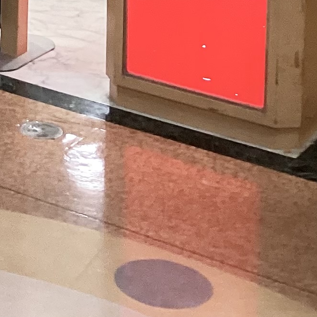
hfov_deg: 12.2
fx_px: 1399
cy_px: -397
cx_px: -195
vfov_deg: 11.2
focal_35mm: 135
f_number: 2.4
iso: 160
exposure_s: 1/60
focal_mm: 3.3
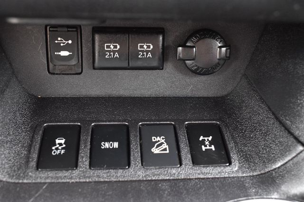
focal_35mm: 39
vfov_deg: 34.2
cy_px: 101
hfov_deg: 49.6
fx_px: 329
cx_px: 152
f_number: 6.3
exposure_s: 1/15
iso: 2500
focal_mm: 26
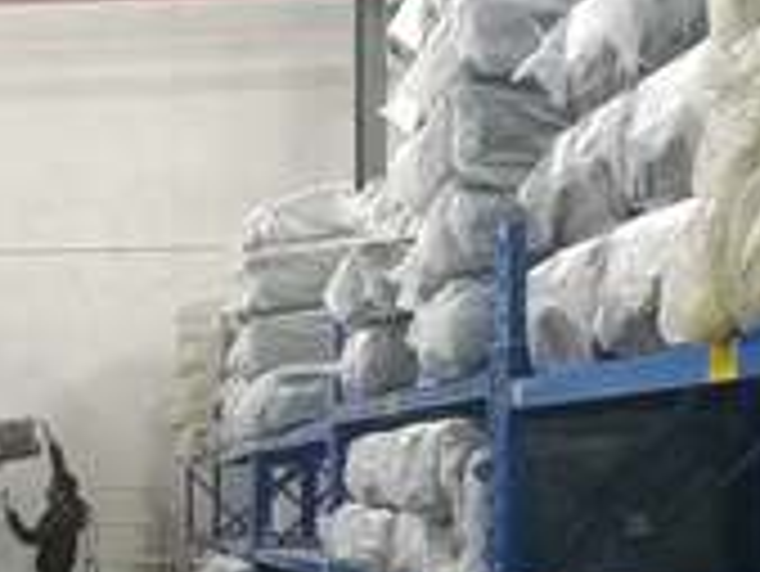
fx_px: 1406
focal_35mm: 64
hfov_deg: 28.6
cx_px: 27
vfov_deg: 21.6
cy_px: 658
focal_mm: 3.95
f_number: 2.2
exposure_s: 1/25
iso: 500
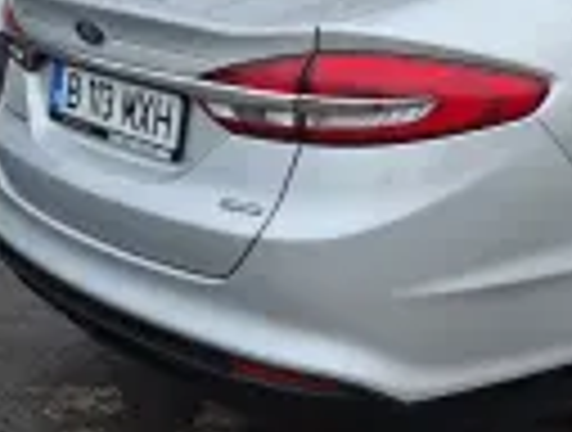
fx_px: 1077
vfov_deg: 22.4
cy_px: 90
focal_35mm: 65
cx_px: 572
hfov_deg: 28.0
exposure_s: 1/100
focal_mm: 5.4
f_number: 1.8
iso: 250
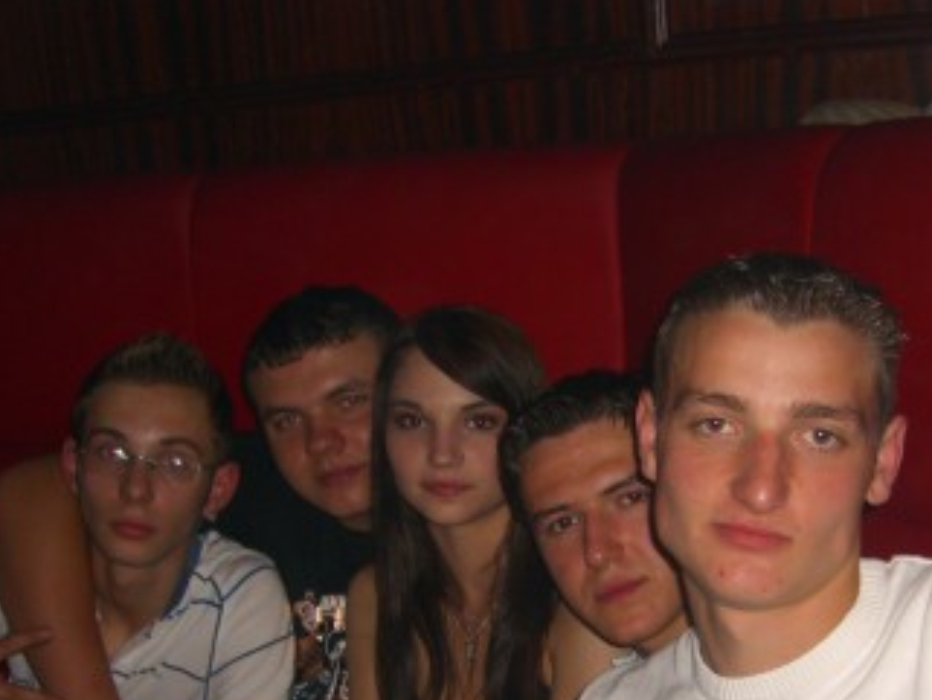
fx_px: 1912
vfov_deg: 20.3
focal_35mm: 71
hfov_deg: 27.2
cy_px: 642
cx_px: 616
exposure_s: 1/60
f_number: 2.8
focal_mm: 7.9
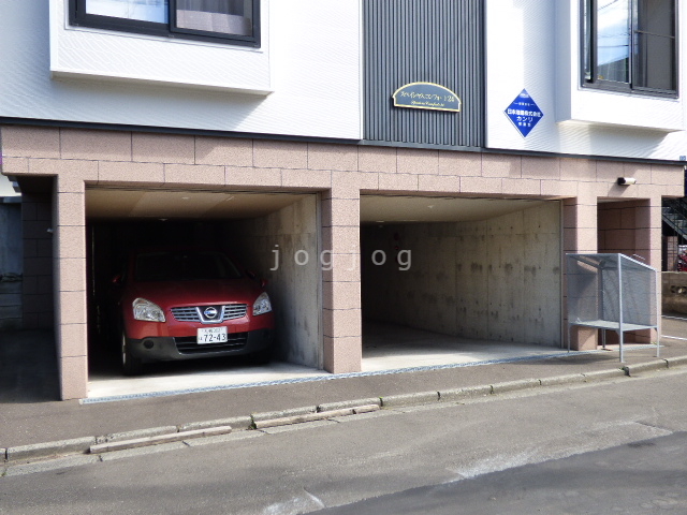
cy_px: 258
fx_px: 655
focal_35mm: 33
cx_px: 344
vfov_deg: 42.9
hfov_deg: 55.4
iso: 160
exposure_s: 1/320
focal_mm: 5.97
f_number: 3.4
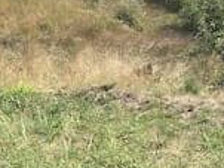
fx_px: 795
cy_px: 110
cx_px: -132
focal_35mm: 123
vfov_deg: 12.0
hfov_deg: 14.7
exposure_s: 1/601
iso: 25
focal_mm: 4.2
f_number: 2.2
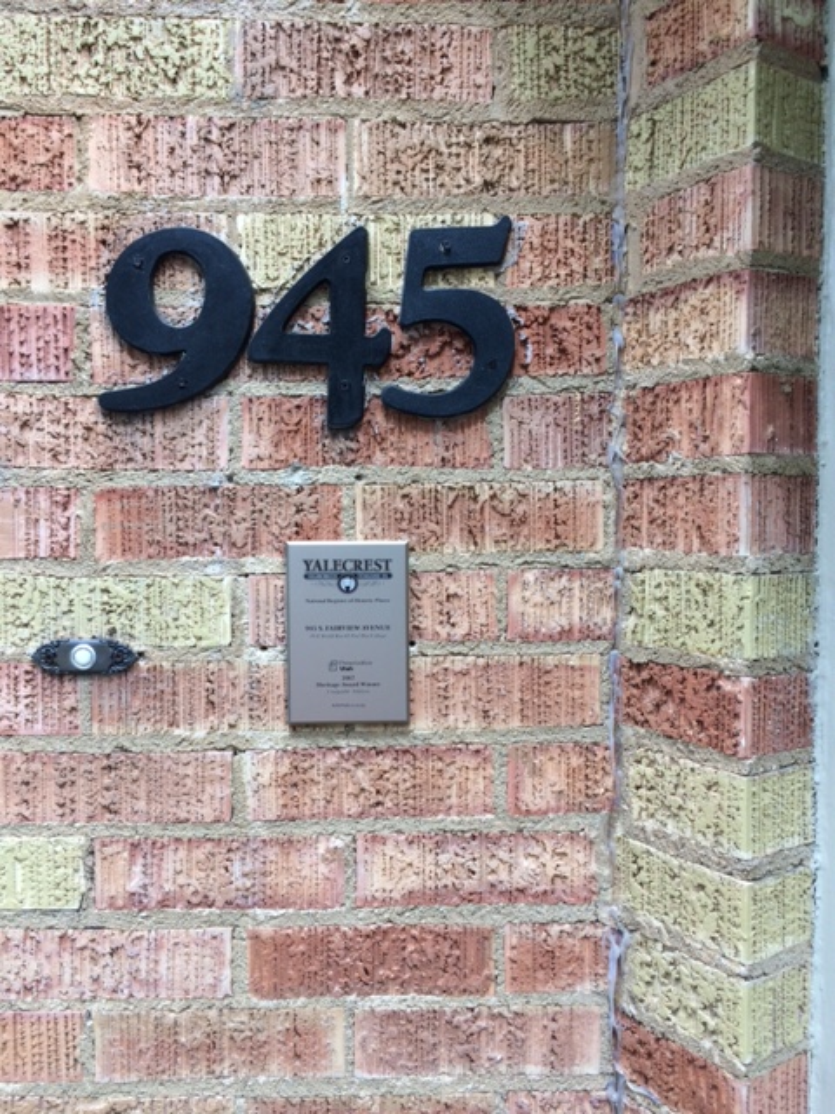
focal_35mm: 29
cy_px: 557
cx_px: 418
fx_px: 933
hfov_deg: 48.2
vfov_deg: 61.7
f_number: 2.2
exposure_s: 1/180
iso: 32
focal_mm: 4.15
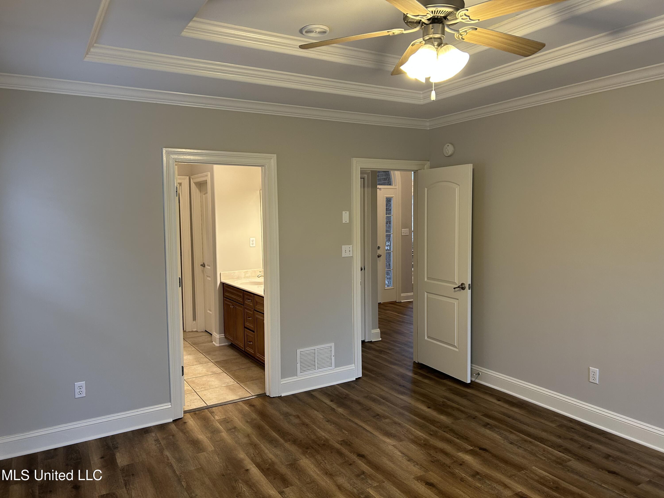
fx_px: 499
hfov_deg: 67.3
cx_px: 332
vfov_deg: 53.1
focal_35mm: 26
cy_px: 249
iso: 100
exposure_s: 1/60
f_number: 1.5
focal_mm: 5.7
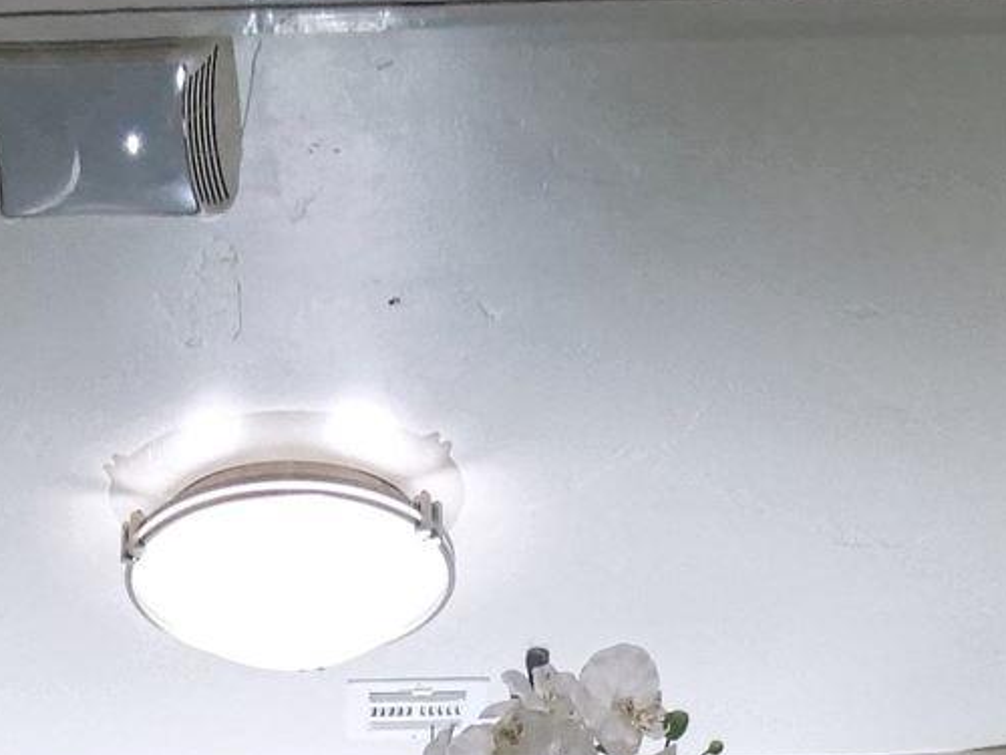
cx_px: 374
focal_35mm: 86
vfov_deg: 13.2
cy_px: 1778
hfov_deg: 22.7
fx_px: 2499
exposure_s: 1/160
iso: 800
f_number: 5
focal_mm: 7
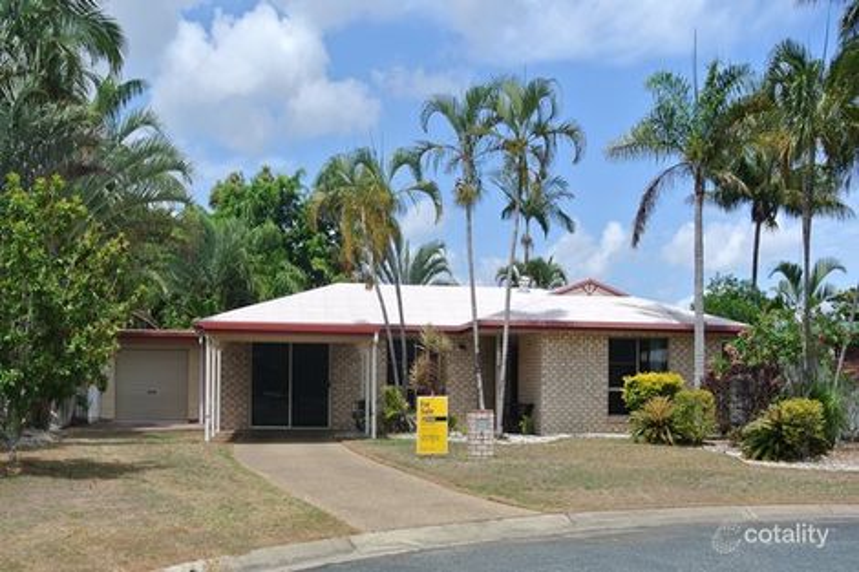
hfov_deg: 53.1
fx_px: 859
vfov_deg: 36.8
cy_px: 286
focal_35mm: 36
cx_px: 430
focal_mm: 13.6
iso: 100
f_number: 5
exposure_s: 1/800
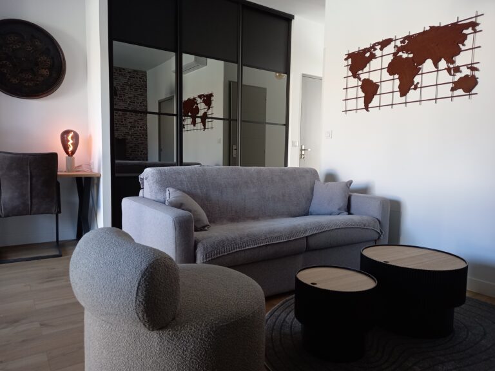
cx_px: 248
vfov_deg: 54.9
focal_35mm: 25
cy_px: 186
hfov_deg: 69.4
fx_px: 357
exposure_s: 1/50
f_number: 2
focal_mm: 4.6
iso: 125
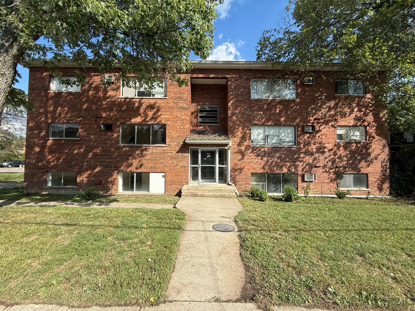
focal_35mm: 14
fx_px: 168
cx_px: 208
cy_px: 156
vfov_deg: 85.7
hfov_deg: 102.1
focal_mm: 2.22
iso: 50
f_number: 2.2
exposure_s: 1/1285
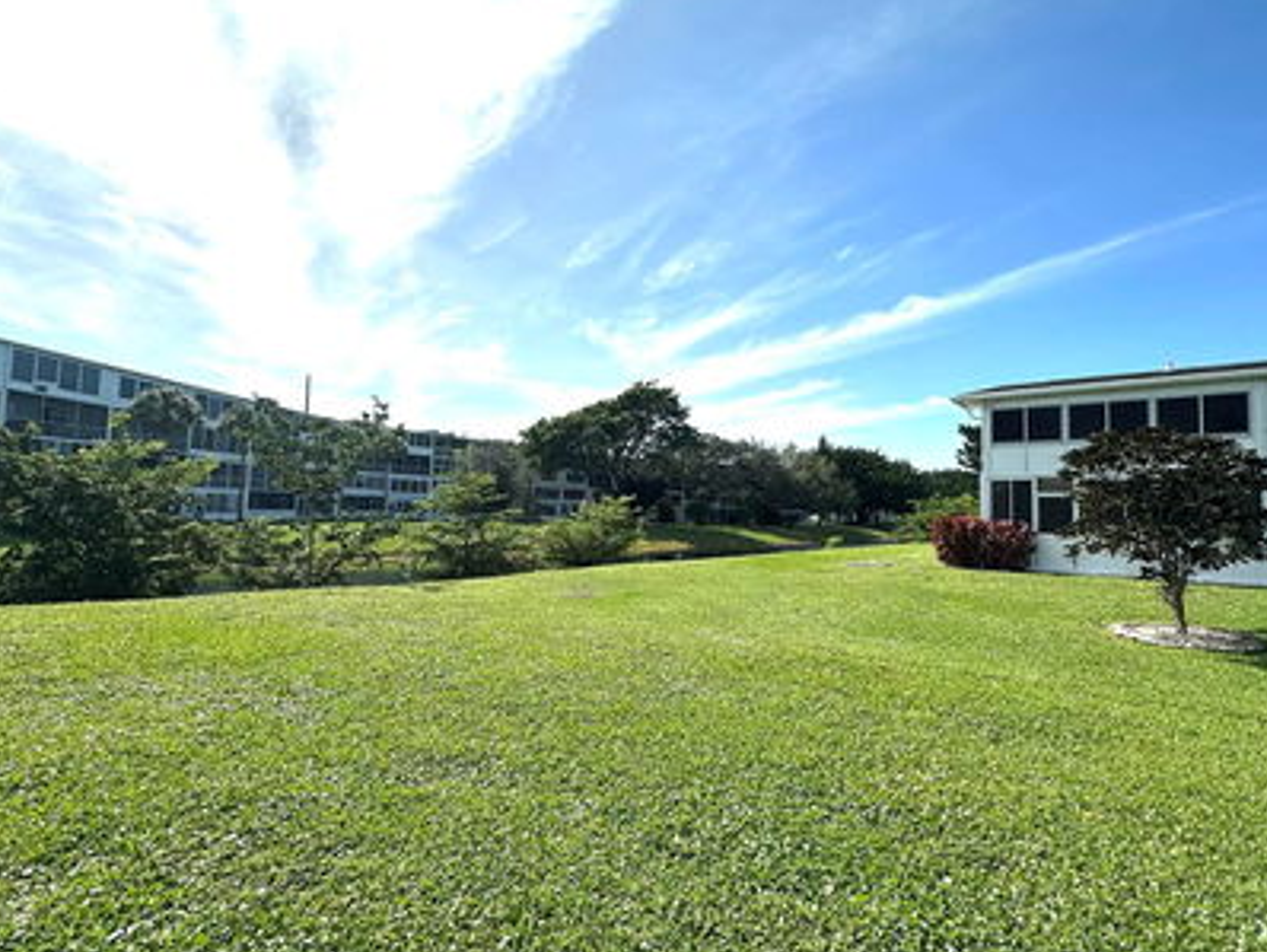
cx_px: 643
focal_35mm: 18
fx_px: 659
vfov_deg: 71.7
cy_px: 471
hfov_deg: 87.7
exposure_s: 1/3731
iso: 50
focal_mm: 2.22
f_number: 2.2
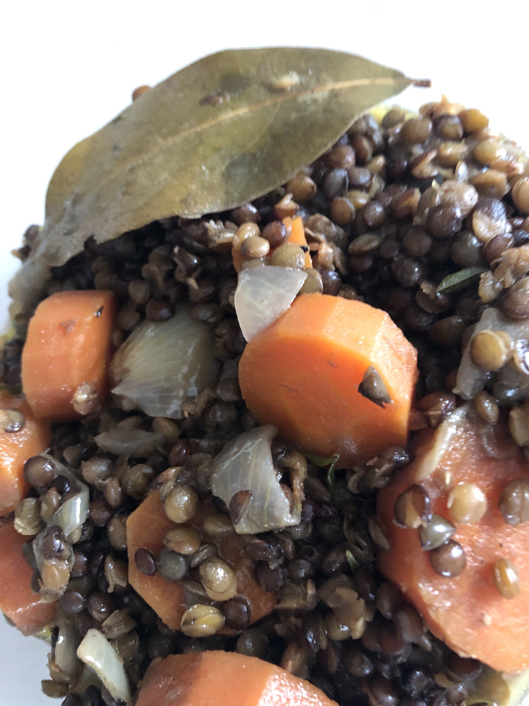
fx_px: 571
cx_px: 264
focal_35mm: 28
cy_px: 353
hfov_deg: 49.7
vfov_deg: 63.4
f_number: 1.8
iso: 80
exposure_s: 1/5
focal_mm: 3.99
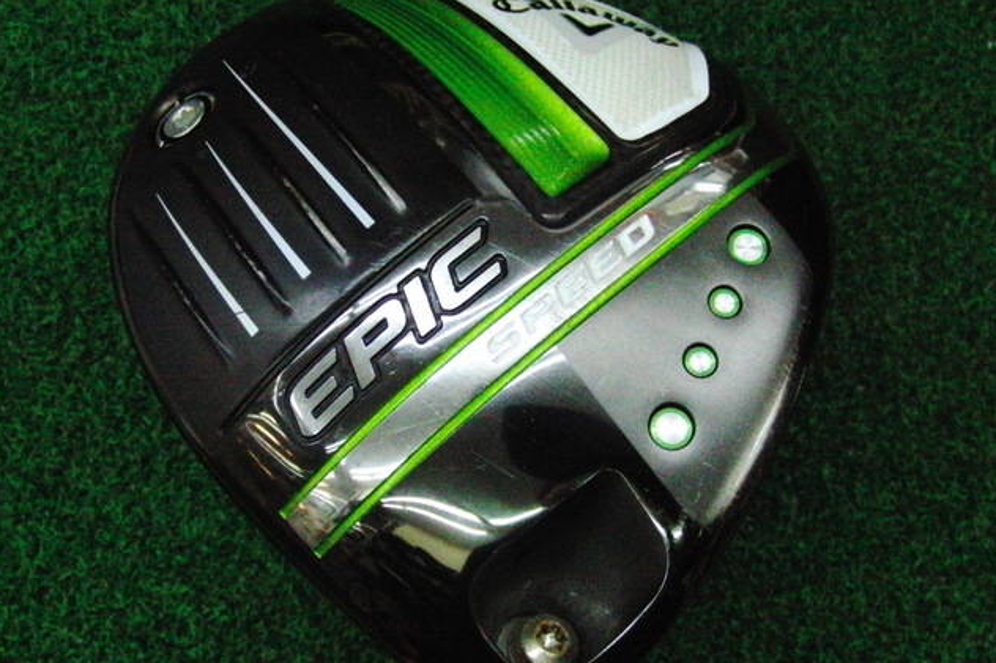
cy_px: 326
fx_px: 1079
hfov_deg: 49.6
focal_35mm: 39
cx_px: 498
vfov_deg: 34.2
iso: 3200
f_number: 3.6
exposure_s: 1/640
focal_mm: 6.42
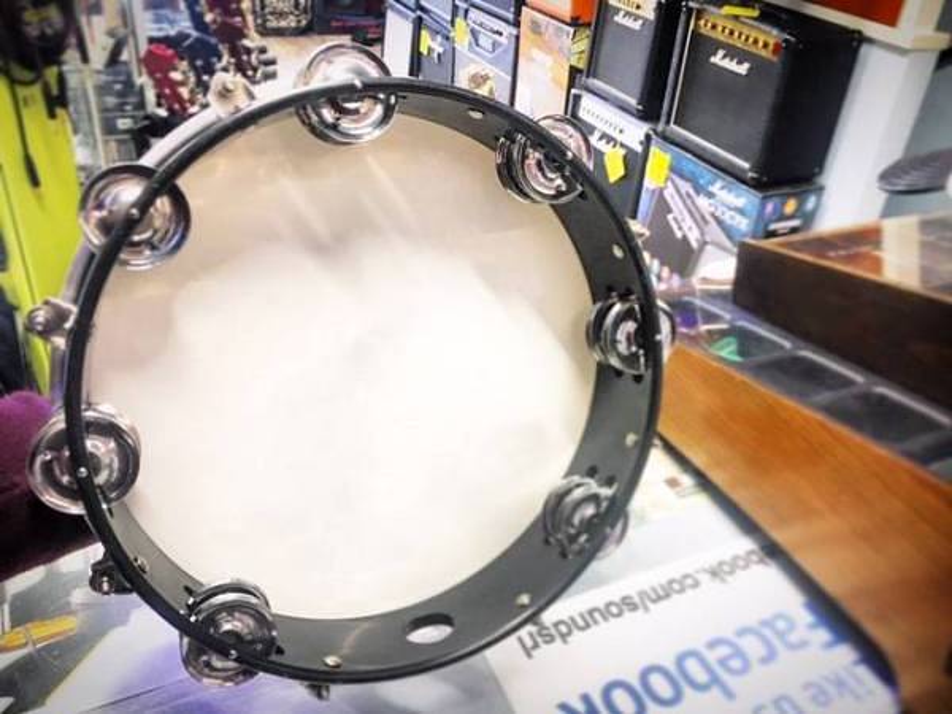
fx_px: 798
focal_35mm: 29
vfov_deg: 48.2
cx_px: 476
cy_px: 357
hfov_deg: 61.7
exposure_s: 1/33
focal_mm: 4.15
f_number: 2.2
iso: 100
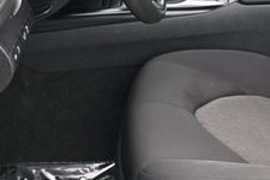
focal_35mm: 94
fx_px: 705
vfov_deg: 14.1
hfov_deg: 21.1
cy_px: -40
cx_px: 257
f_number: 4
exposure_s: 1/250
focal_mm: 22
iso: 360
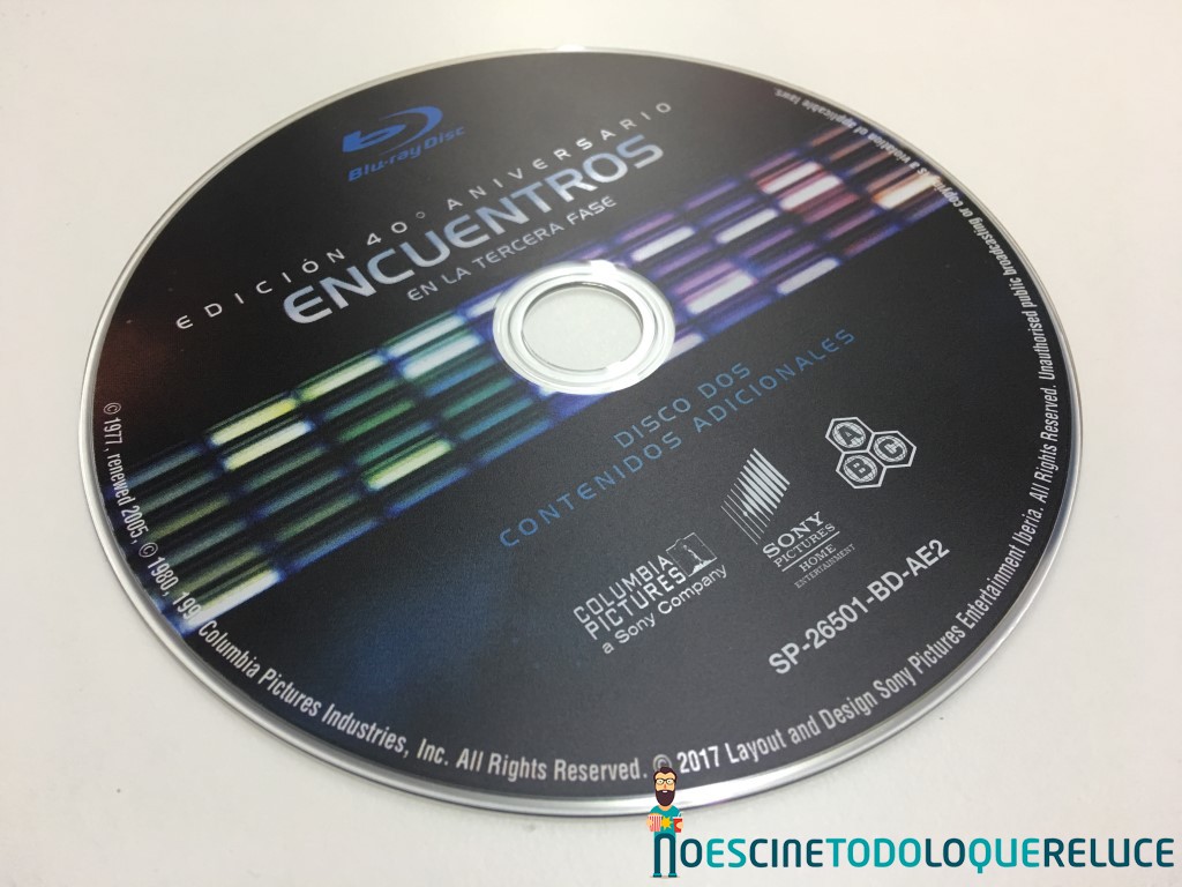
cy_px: 444
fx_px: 990
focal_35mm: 29
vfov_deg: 48.2
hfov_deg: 61.7
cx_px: 591
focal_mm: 4.15
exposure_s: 1/17
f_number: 2.2
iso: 50
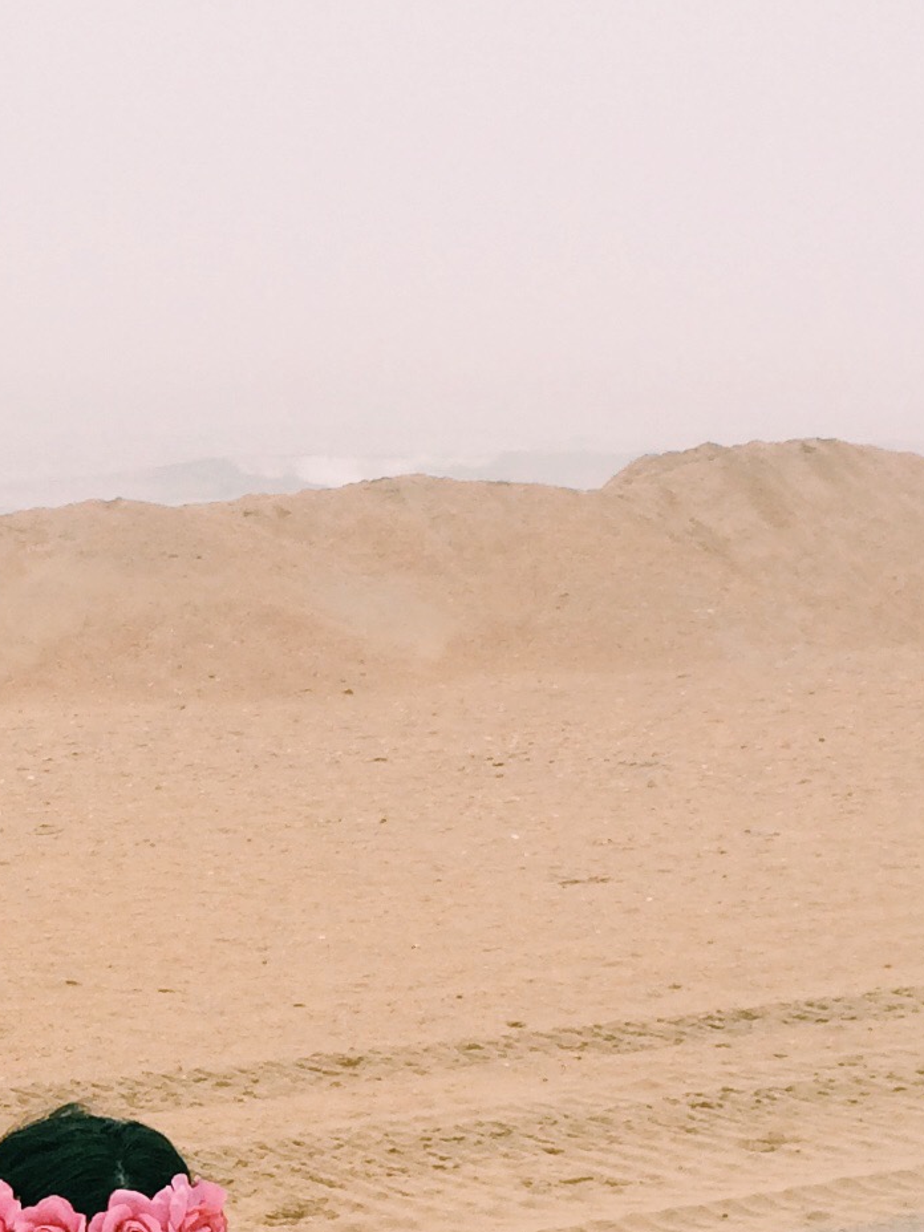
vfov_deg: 18.9
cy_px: 1093
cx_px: -110
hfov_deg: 14.2
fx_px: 3630
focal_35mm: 102
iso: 32
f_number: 2.2
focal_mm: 4.15
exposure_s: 1/152
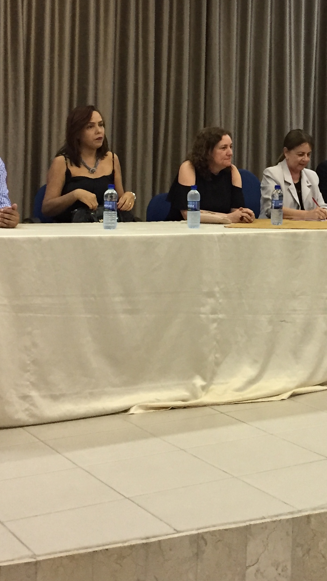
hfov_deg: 19.0
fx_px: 955
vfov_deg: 33.4
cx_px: 310
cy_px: 181
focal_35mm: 62
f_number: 2.2
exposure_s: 1/30
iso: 160
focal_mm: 4.15
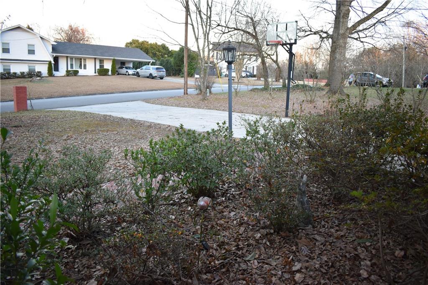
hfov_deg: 67.4
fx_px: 321
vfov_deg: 47.9
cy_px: 142
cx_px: 214
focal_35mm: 27
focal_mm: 18
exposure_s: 1/60
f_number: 4
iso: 560
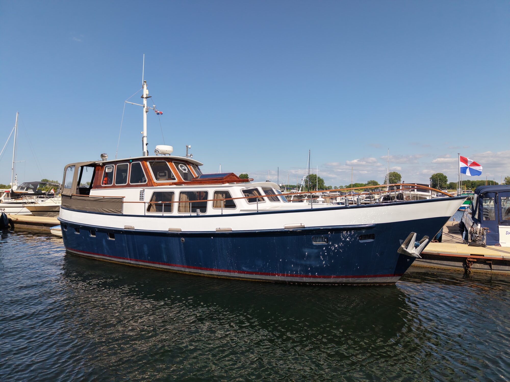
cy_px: 191
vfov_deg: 56.8
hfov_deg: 71.6
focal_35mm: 24
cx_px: 255
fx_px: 354
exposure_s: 1/80
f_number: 1.8
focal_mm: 8.67
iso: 100
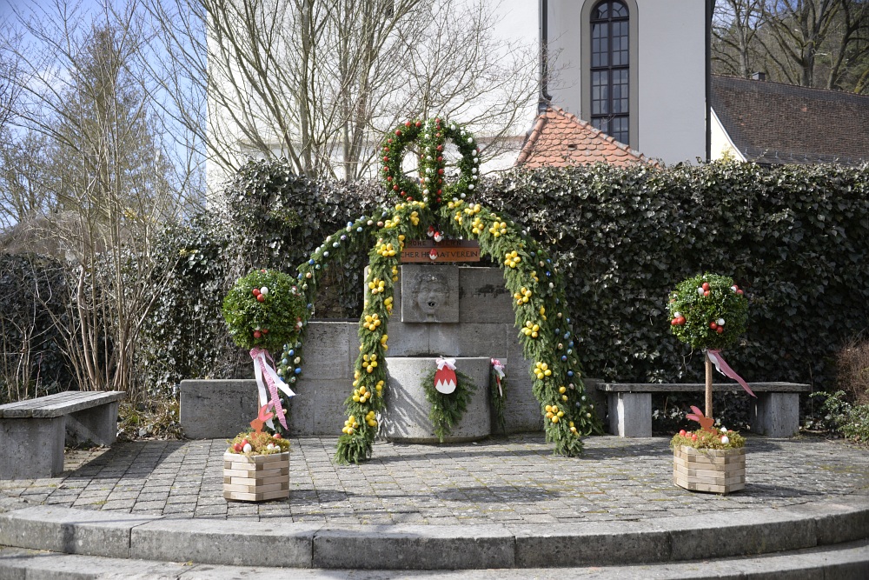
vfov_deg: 31.9
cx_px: 434
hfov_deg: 46.4
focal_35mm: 42
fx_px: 1014
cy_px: 290
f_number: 4
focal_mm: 42
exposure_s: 1/4000
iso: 900
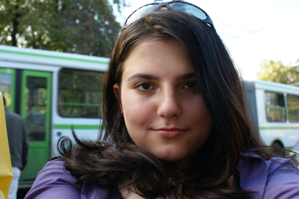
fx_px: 324
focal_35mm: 39
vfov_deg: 34.2
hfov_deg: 49.6
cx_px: 150
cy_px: 100
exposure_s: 1/50
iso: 100
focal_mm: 26
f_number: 5.6
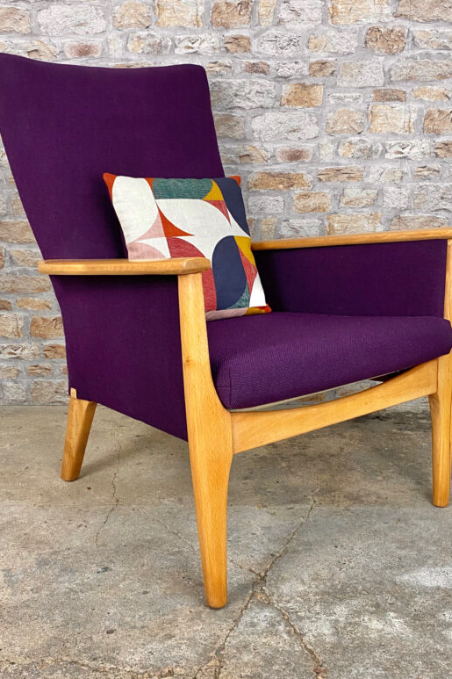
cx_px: 227
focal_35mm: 28
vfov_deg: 65.5
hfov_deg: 46.4
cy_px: 343
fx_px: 528
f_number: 1.8
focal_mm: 4.25
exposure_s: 1/50
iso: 80
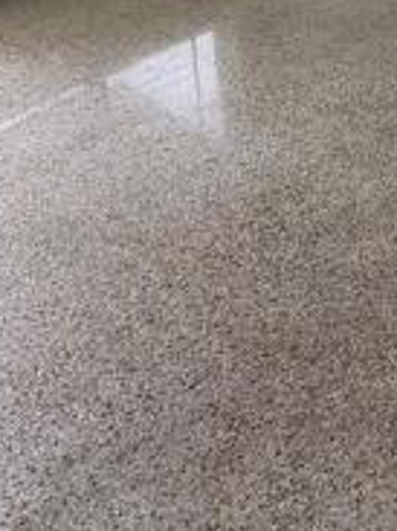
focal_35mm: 55
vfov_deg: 28.3
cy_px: -171
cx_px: 577
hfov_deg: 22.4
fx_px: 842
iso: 100
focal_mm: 2.22
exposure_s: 1/99
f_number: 2.2
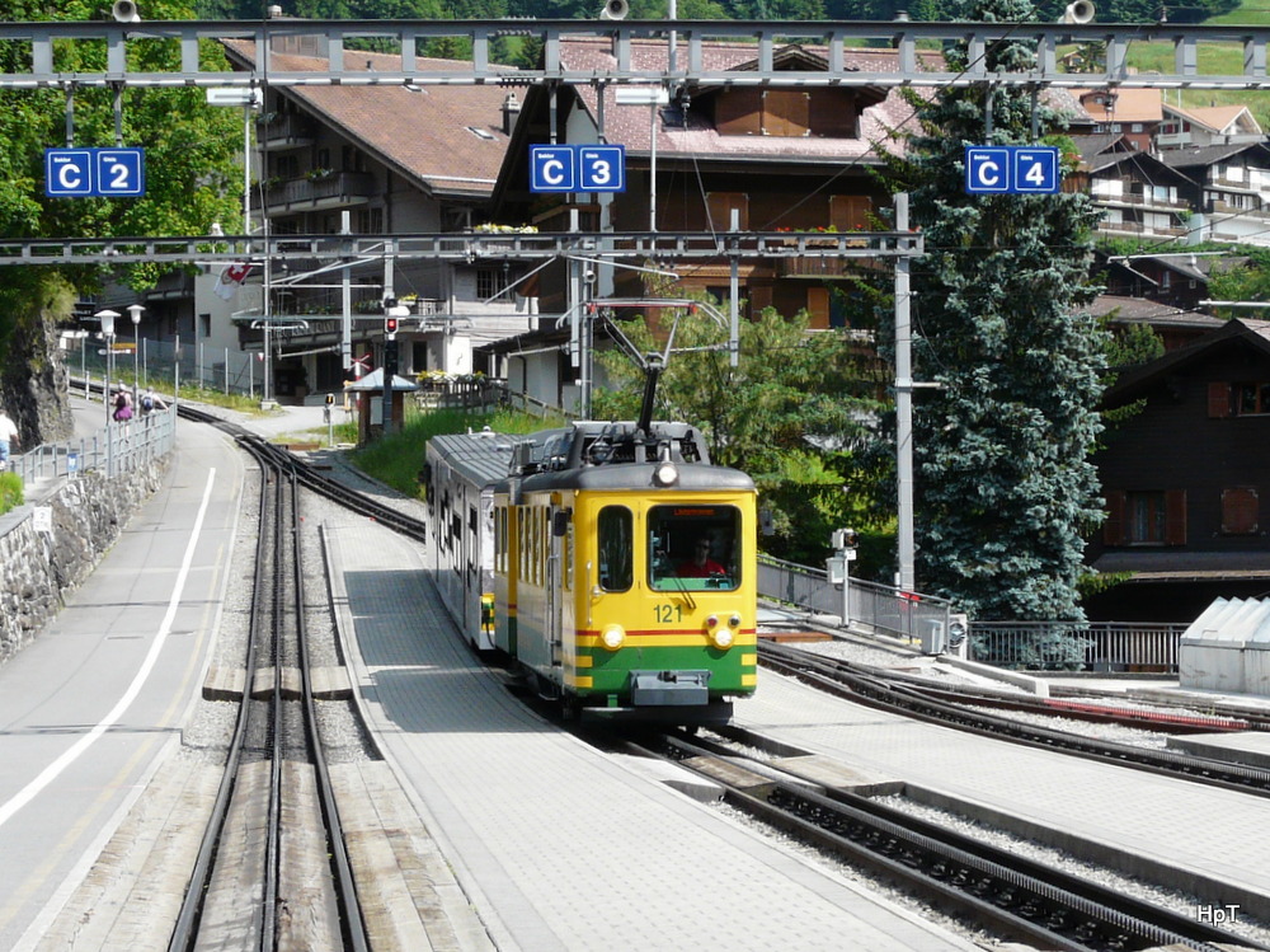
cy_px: 476
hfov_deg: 33.2
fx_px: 2127
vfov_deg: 25.2
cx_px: 635
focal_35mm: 58
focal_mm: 9.5
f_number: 5.6
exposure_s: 1/250
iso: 100
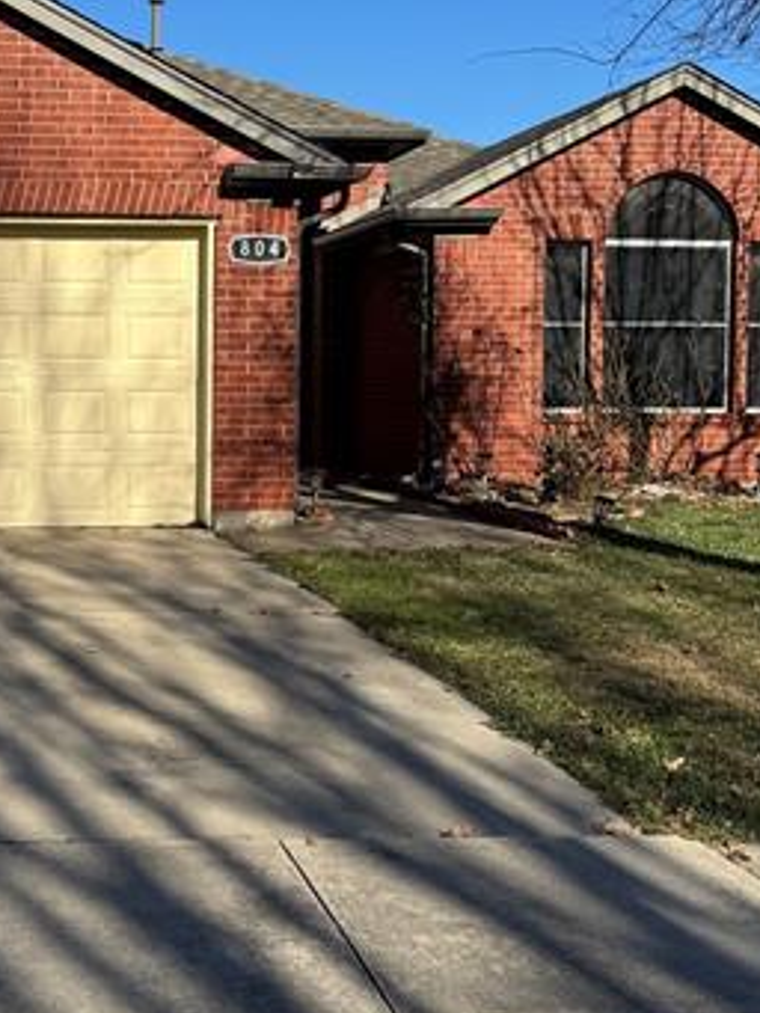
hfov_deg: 26.4
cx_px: 128
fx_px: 1580
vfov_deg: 35.5
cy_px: 425
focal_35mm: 54
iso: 80
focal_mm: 6.76
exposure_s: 1/5348
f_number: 1.78
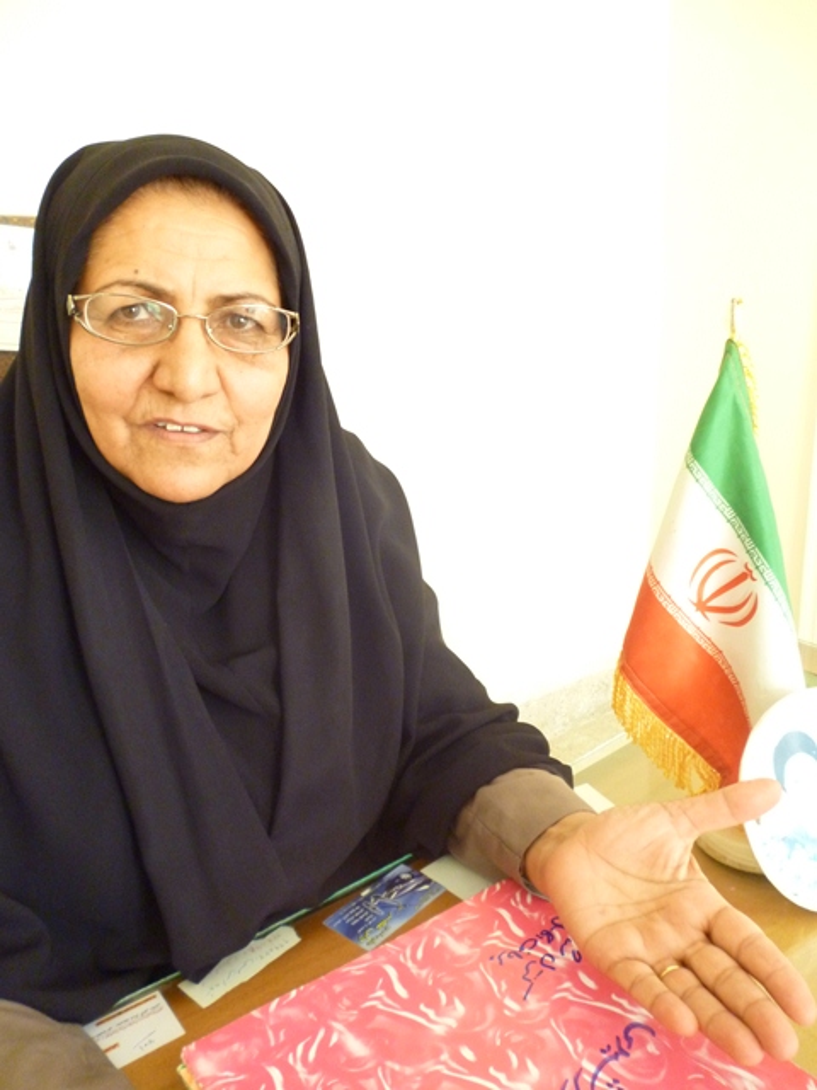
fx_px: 881
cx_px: 408
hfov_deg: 49.7
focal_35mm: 28
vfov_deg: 63.4
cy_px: 545
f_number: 3.1
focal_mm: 5
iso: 400
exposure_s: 1/20
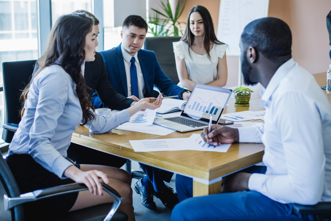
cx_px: 166
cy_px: 110
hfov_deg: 39.6
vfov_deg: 27.0
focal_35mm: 50
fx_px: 460
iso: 500
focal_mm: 50
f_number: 3.2
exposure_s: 1/100
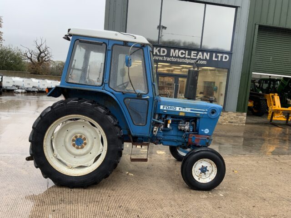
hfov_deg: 61.7
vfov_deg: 48.2
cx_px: 146
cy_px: 109
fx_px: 244
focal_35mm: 29
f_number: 1.8
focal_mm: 3
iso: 25
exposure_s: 1/122
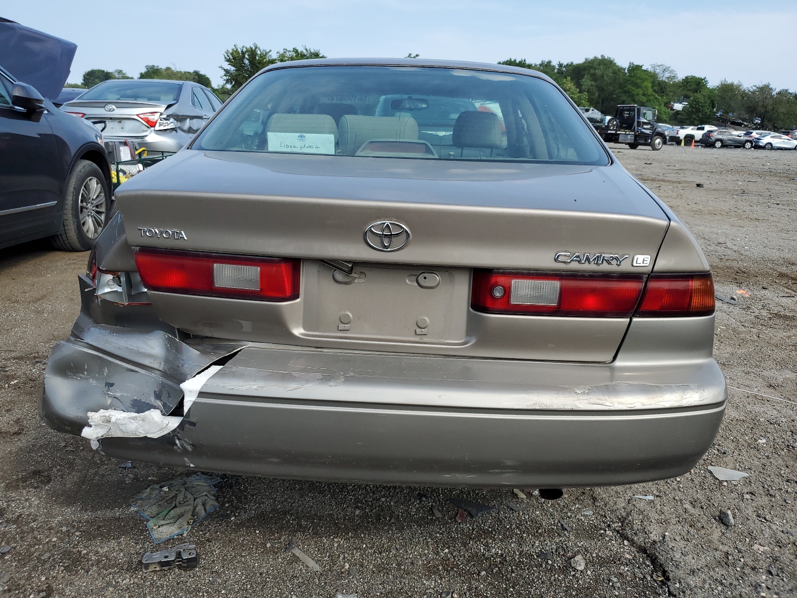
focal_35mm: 26
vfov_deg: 53.1
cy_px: 299
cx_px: 398
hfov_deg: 67.3
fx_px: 599
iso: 50
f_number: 1.5
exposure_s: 1/2000
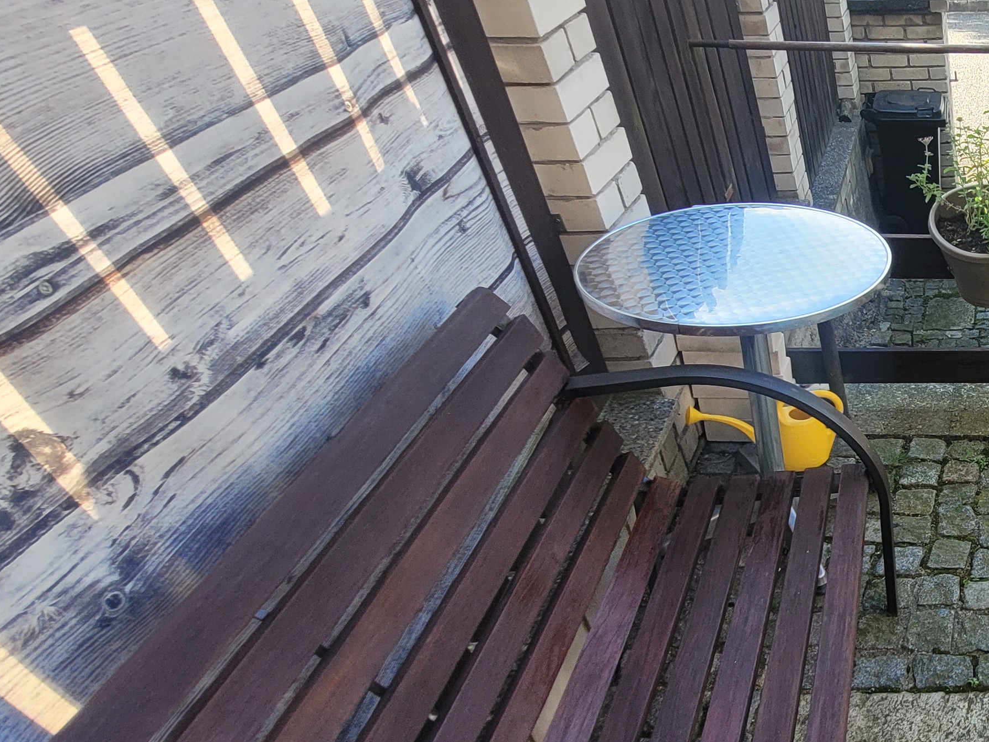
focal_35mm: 29
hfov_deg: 46.2
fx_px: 829
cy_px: 446
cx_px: 1082
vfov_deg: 47.9
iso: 40
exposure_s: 1/182
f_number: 2.2
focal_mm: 1.74
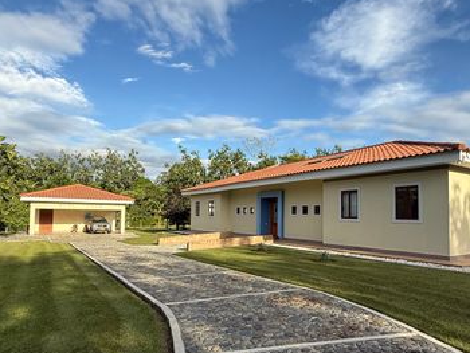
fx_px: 326
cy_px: 203
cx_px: 273
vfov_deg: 56.6
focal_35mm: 24
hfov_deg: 71.1
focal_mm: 2.22
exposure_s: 1/1033
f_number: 2.2
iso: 50
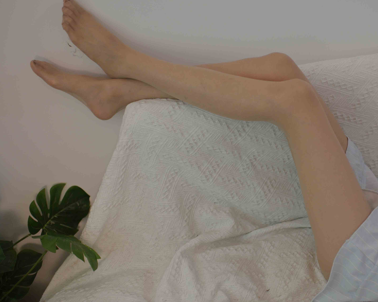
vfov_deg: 28.6
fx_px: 593
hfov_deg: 35.1
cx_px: 245
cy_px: 152
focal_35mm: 53
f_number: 2
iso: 640
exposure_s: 1/160
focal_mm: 35
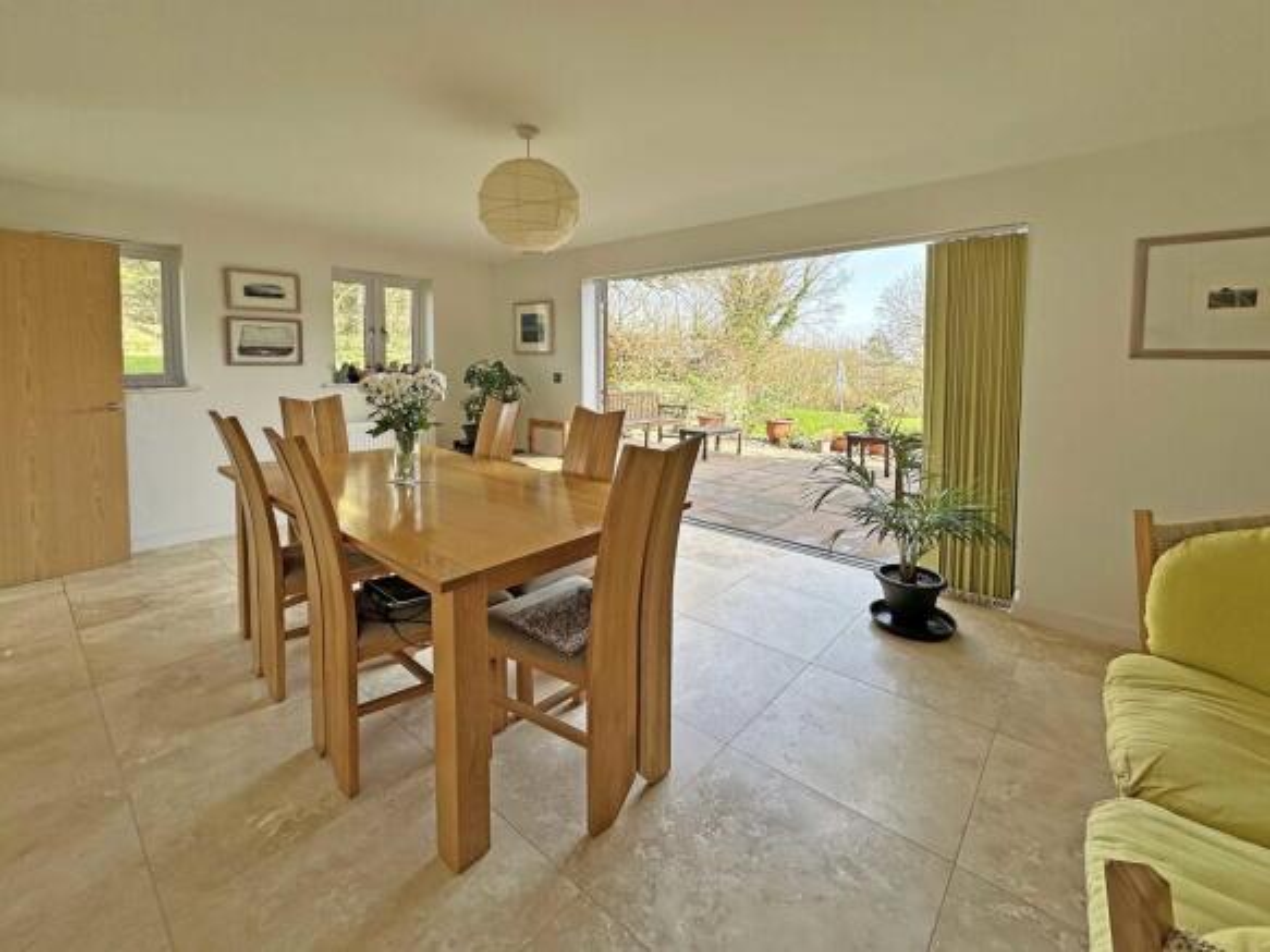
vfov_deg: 85.7
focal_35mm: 14
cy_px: 476
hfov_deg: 102.1
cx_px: 635
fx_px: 514
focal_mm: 2.22
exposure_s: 1/354
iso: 40
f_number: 2.2
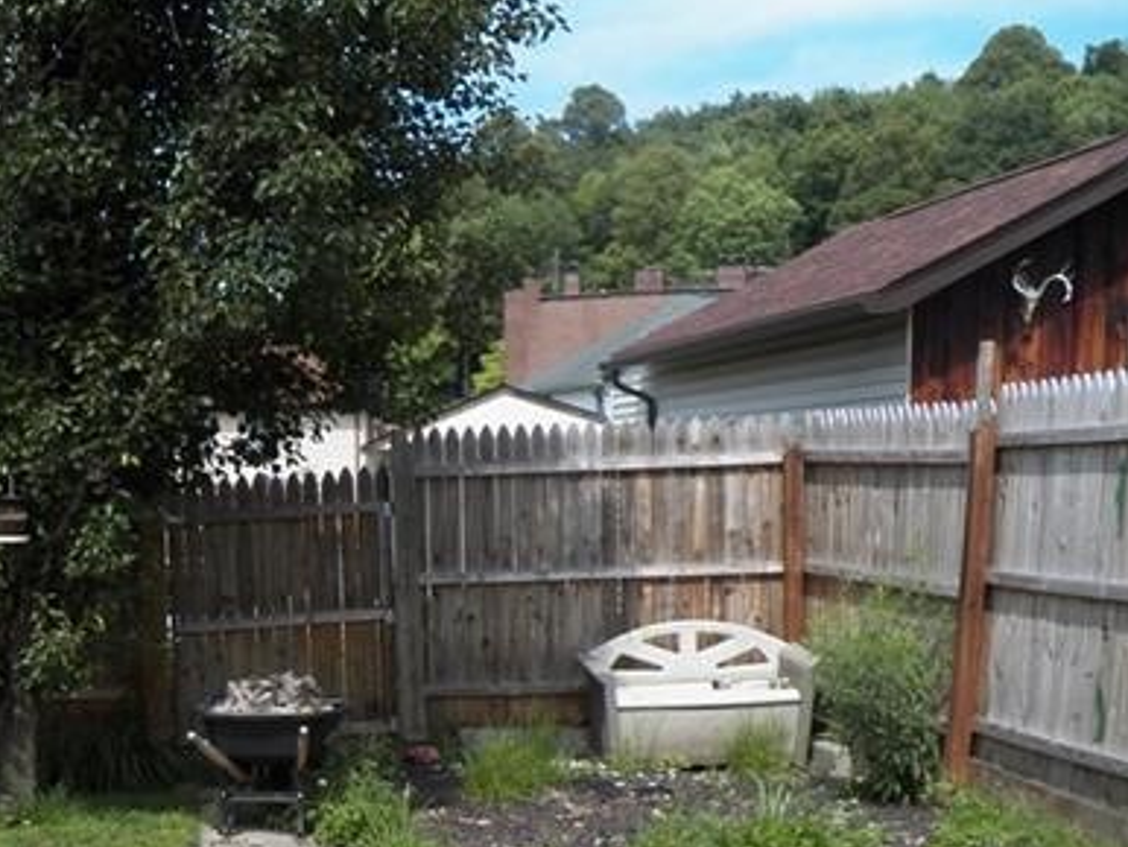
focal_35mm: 58
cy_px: 724
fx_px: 1891
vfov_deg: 24.7
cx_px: -29
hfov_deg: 30.6
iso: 125
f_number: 2.8
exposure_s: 1/1250
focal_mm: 4.9
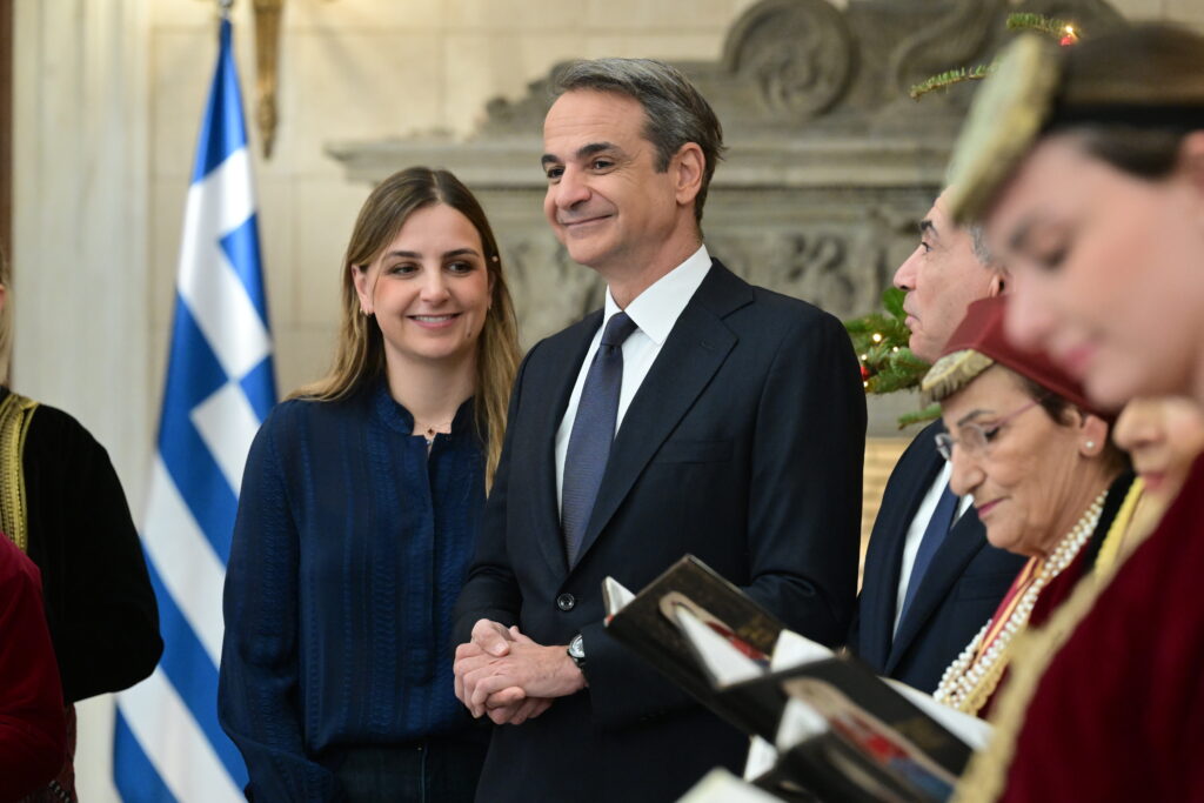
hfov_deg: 12.1
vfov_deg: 8.1
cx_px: 602
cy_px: 402
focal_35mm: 170
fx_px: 5686
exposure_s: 1/400
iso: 6400
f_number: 5.6
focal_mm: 170
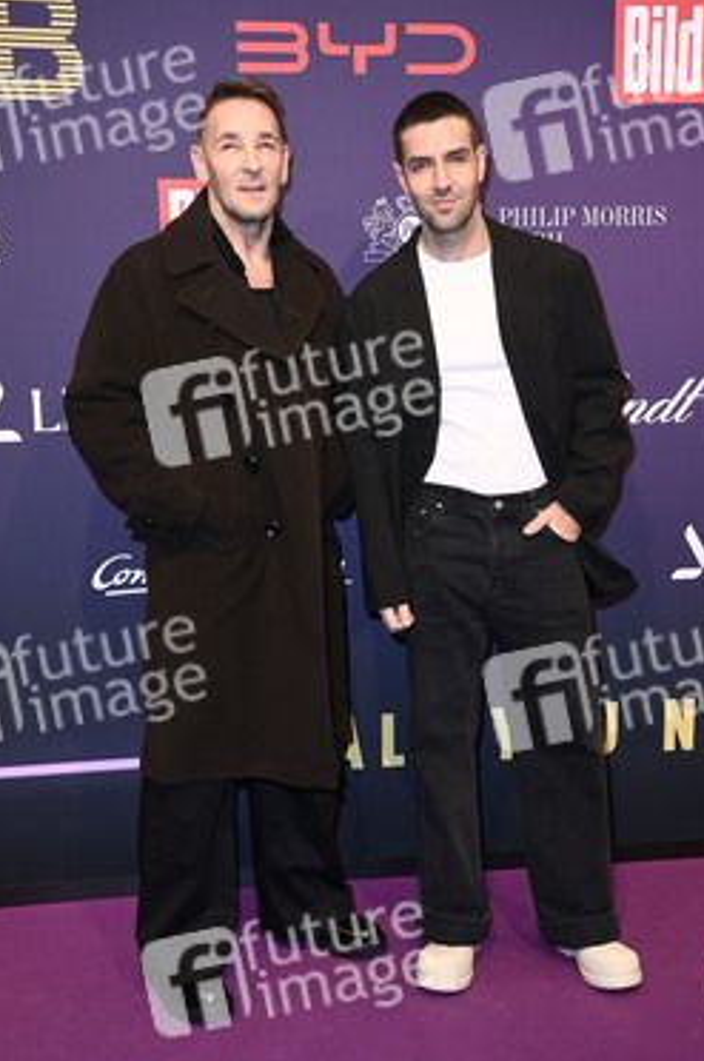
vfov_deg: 45.5
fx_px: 1265
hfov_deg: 31.1
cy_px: 542
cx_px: 371
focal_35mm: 43
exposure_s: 1/250
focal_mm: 40
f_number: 5.6
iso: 500
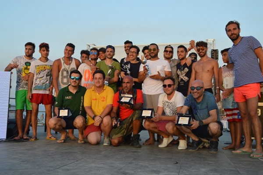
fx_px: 274
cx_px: 132
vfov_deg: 35.4
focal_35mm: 38
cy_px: 88
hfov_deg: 51.3
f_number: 5.6
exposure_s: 1/125
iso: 160
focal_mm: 25
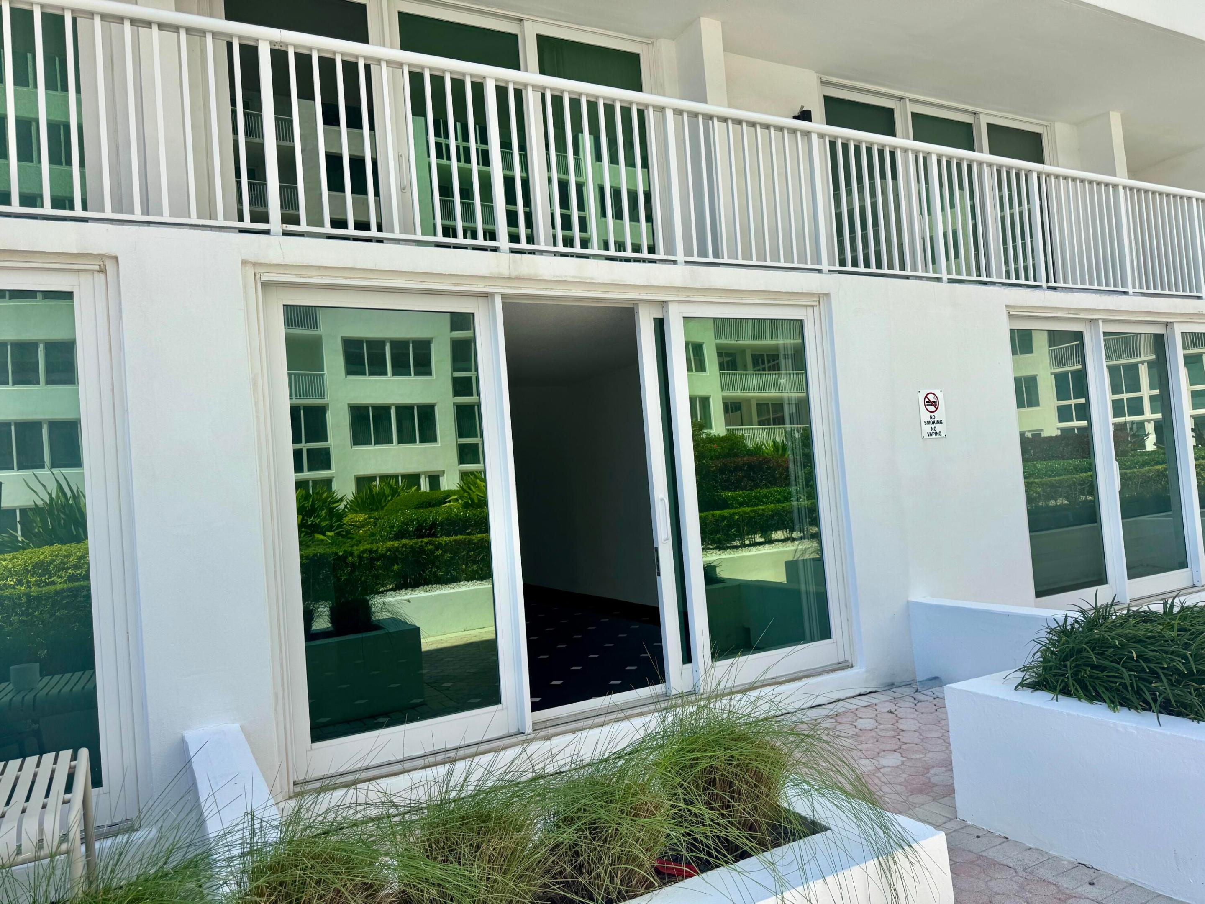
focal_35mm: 24
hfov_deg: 71.6
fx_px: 835
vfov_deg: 56.8
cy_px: 452
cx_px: 602
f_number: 1.78
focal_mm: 6.76
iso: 80
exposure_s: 1/3096
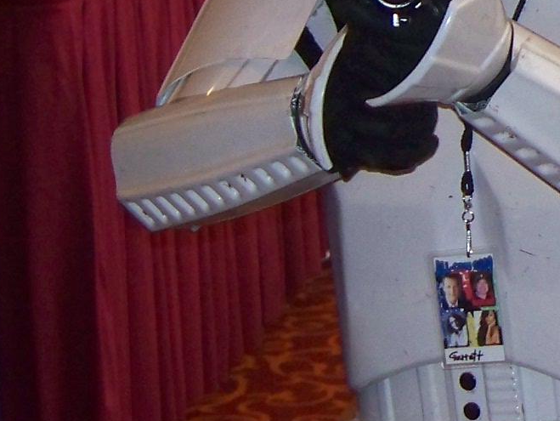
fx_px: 4241
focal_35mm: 262
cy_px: -149
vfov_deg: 5.6
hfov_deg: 7.4
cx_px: 907
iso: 200
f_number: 3.1
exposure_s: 1/40
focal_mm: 12.89
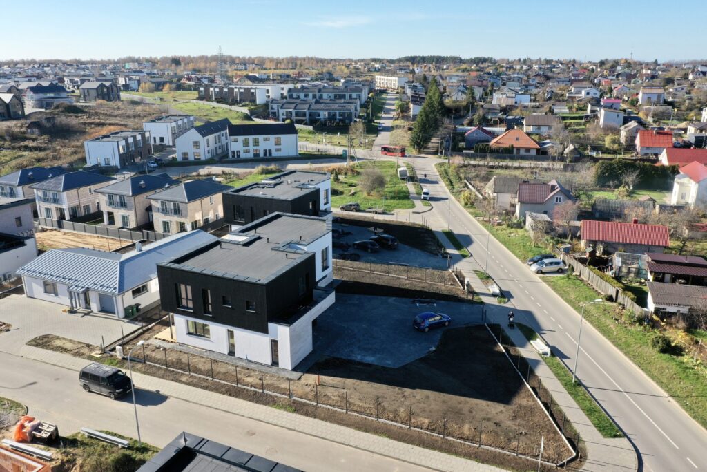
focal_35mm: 28
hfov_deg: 65.5
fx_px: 550
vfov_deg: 46.4
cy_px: 236
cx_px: 354
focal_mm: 10.26
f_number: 7.1
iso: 100
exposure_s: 1/200
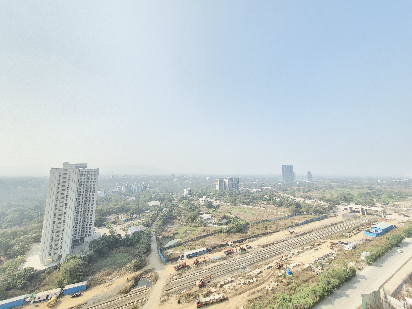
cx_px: 206
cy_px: 154
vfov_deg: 89.9
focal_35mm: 13
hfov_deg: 106.2
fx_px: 155
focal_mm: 1.74
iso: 50
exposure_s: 1/1092
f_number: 2.2
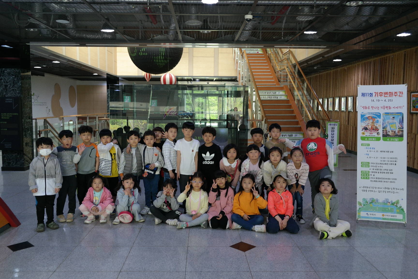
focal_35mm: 30
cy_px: 140
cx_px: 209
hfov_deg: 61.9
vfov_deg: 43.6
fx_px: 348
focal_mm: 20
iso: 800
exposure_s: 1/40
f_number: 3.5
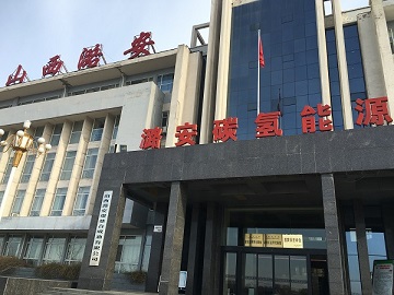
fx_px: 330
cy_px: 148
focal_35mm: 29
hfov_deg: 61.7
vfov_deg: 48.2
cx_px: 197
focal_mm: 4.15
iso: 25
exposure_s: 1/746
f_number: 2.2
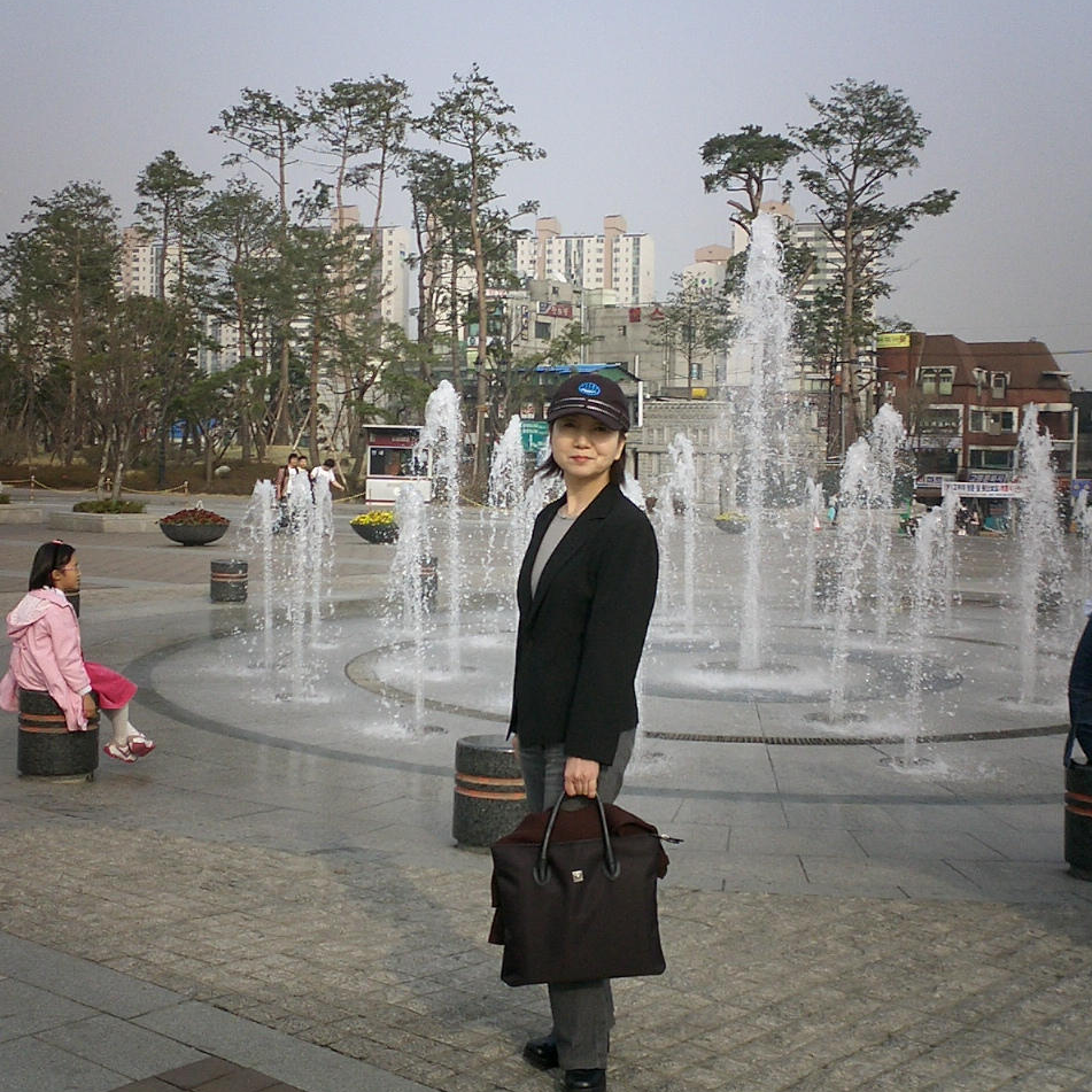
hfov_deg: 38.3
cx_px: 533
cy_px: 545
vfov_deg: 38.3
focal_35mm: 44
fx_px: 1570
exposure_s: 1/800
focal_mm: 5.6
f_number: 3.5
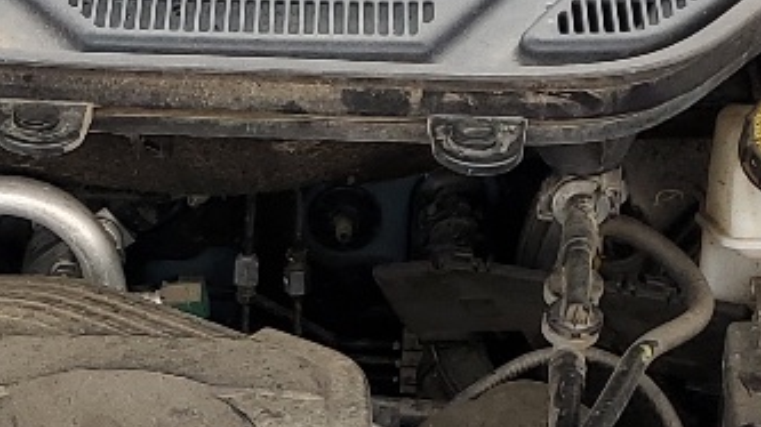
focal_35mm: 136
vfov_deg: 8.8
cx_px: 105
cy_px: 555
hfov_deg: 15.6
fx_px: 2743
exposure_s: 1/196
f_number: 1.5
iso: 50
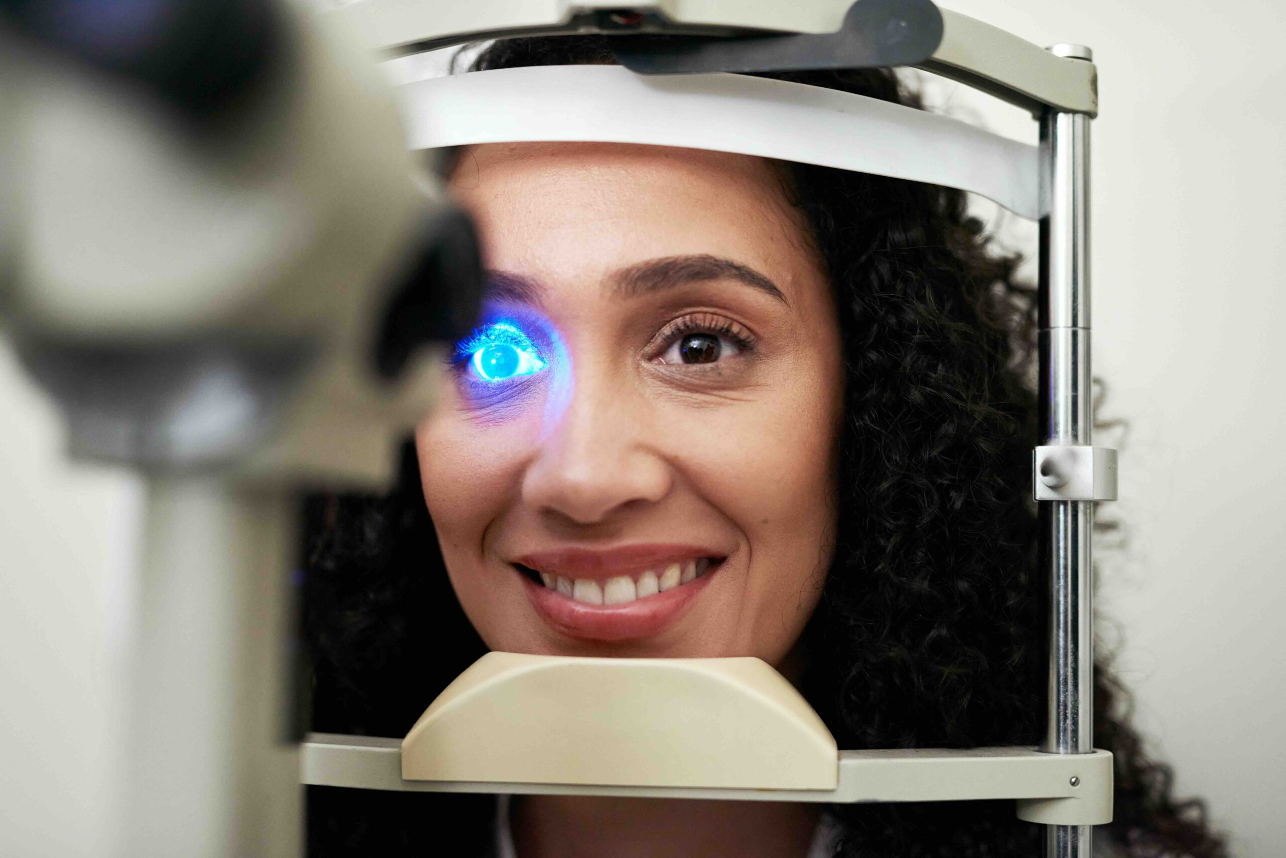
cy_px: 429
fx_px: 1787
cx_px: 643
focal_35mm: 50
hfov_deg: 39.6
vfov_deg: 27.0
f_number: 1.8
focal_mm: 50
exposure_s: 1/320
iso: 400
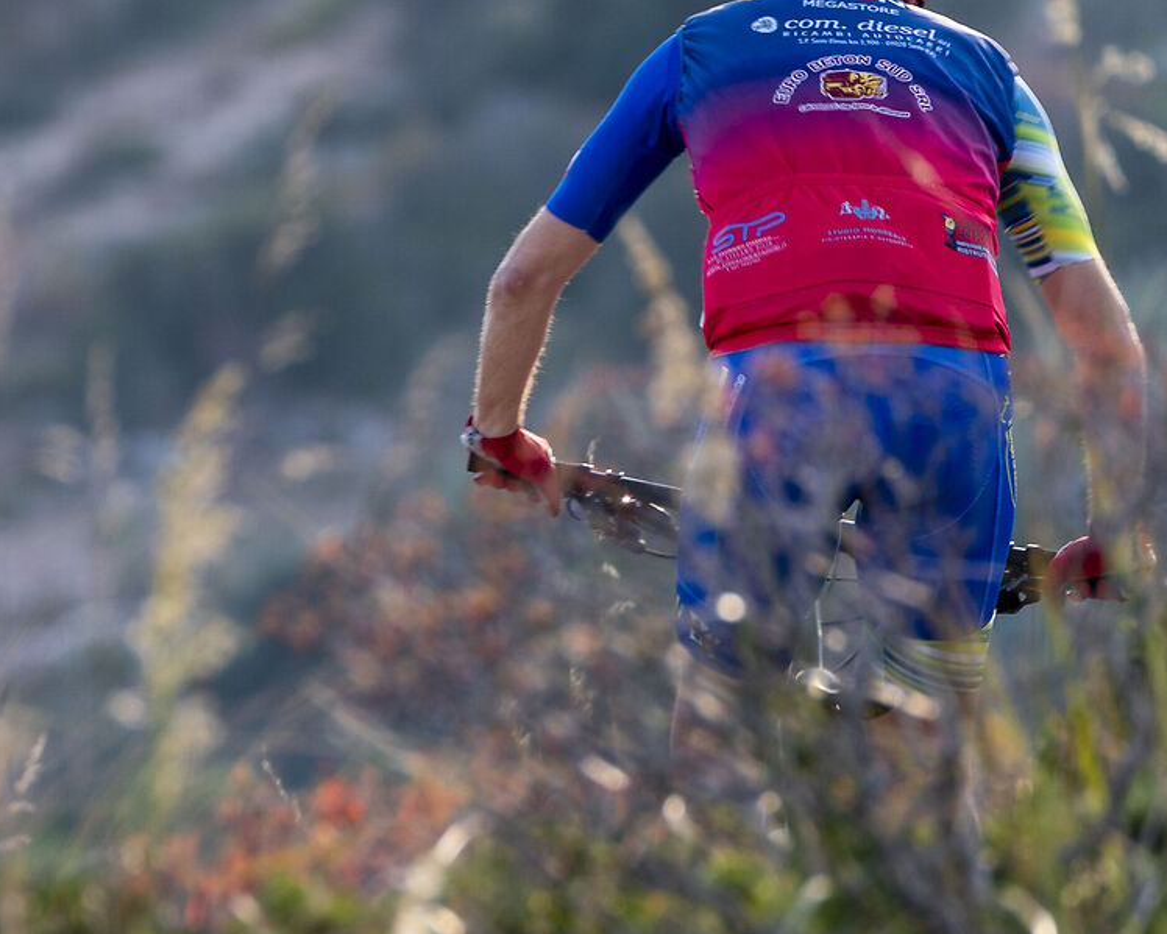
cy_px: 273
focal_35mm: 1204
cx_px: -106
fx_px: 41601
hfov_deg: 1.6
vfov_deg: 1.3
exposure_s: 1/100
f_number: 8
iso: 100
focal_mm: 400
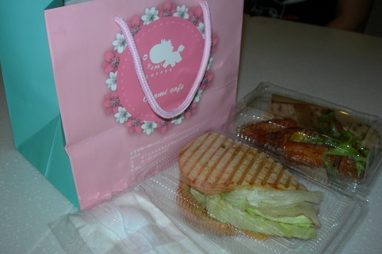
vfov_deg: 32.6
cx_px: 186
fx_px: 435
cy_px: 137
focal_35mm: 41
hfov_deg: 47.4
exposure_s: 1/60.1
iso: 50
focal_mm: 7.8
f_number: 2.8
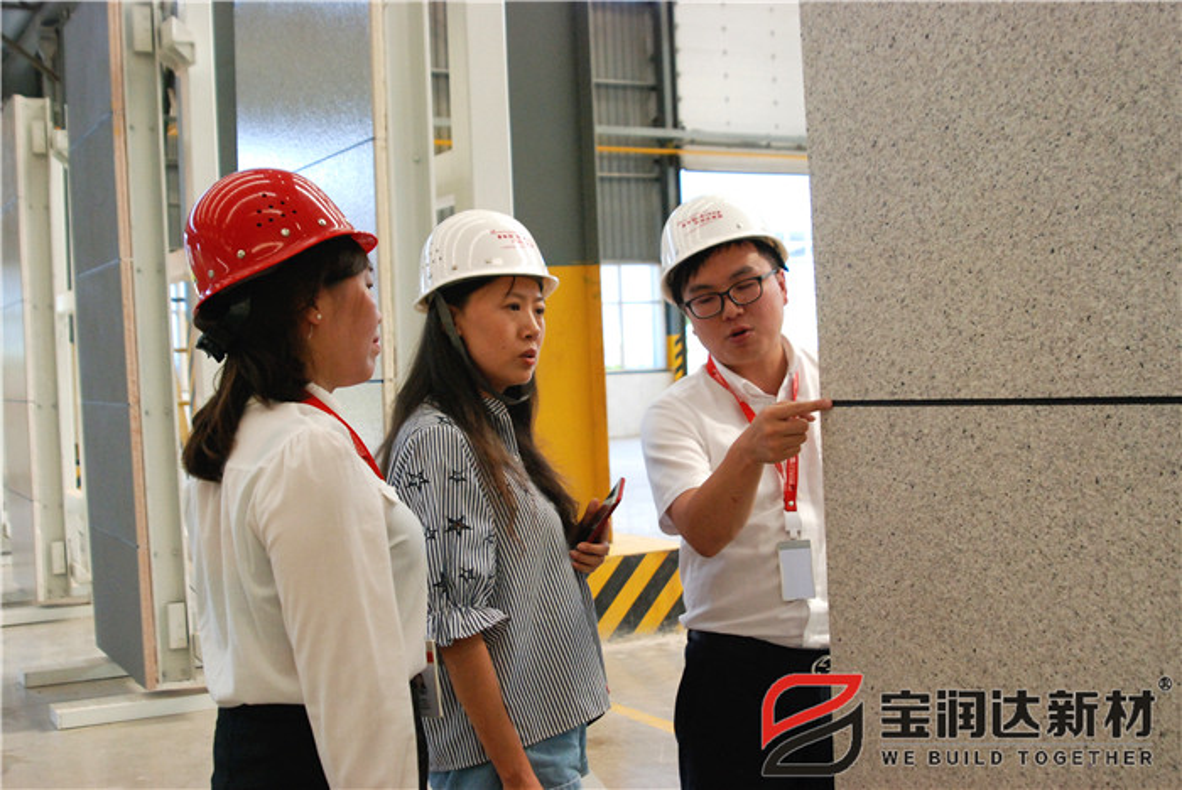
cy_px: 395
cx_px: 591
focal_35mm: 42
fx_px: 1380
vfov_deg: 32.0
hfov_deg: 46.4
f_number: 7.1
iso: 1000
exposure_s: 1/200
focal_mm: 28
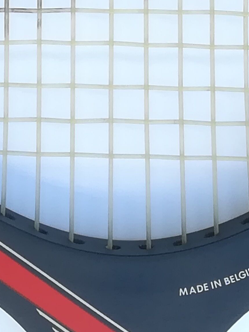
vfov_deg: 12.0
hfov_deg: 9.4
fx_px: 1516
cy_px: -146
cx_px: 125
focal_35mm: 158
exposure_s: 1/118
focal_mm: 3.83
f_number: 2.2
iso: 50
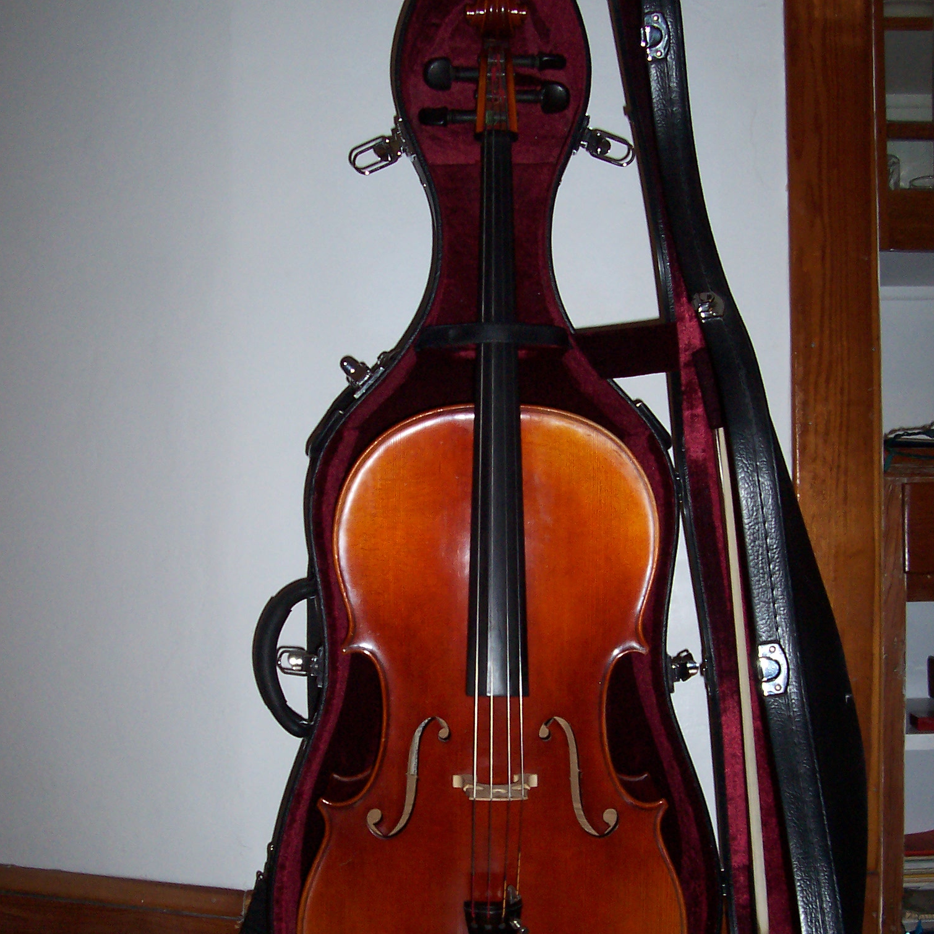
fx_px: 1343
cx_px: 463
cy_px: 619
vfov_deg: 37.9
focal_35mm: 44
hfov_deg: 38.3
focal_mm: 5.6
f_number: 2.8
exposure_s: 1/60
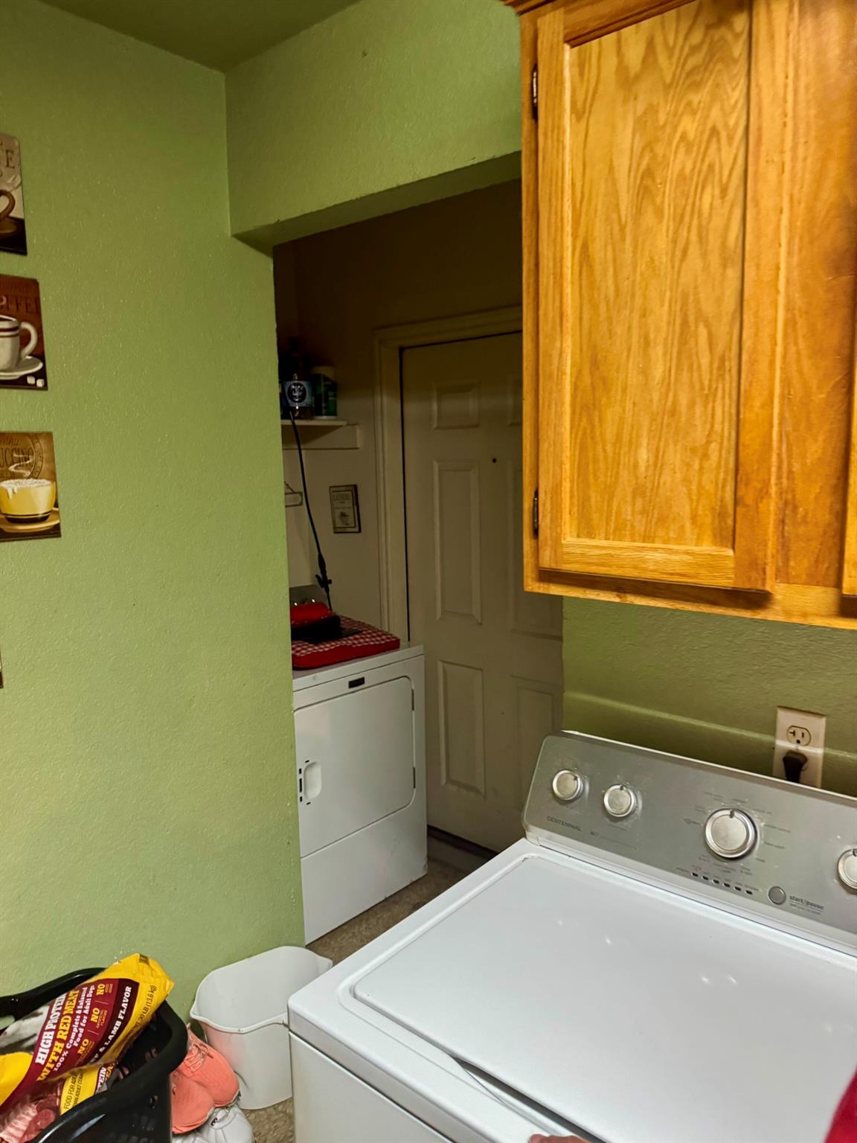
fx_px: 792
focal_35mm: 24
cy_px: 572
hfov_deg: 56.8
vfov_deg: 71.6
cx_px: 428
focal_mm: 6.76
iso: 400
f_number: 1.78
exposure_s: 1/60
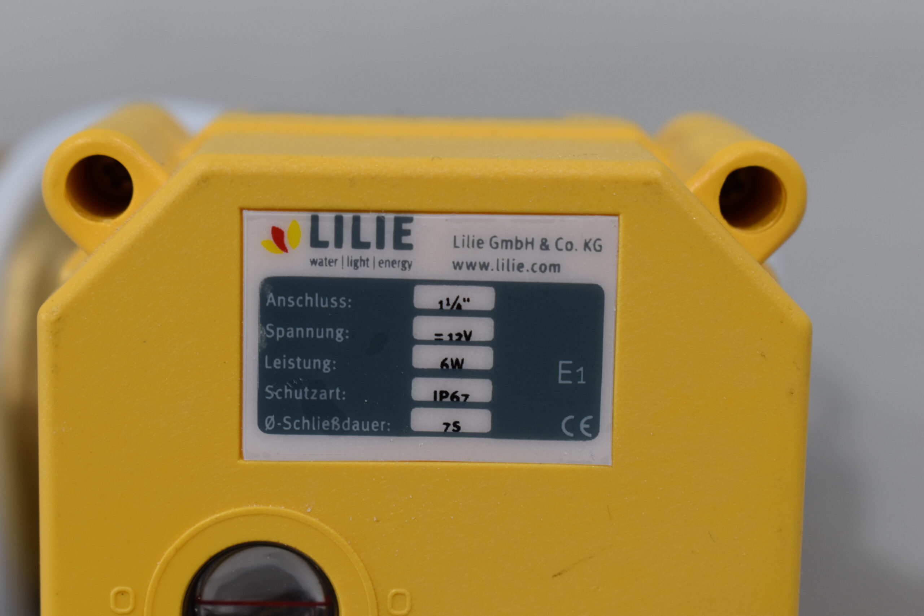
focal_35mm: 82
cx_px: 462
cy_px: 308
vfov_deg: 16.6
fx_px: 2117
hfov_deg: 24.6
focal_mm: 55
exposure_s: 1/60
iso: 360
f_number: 8
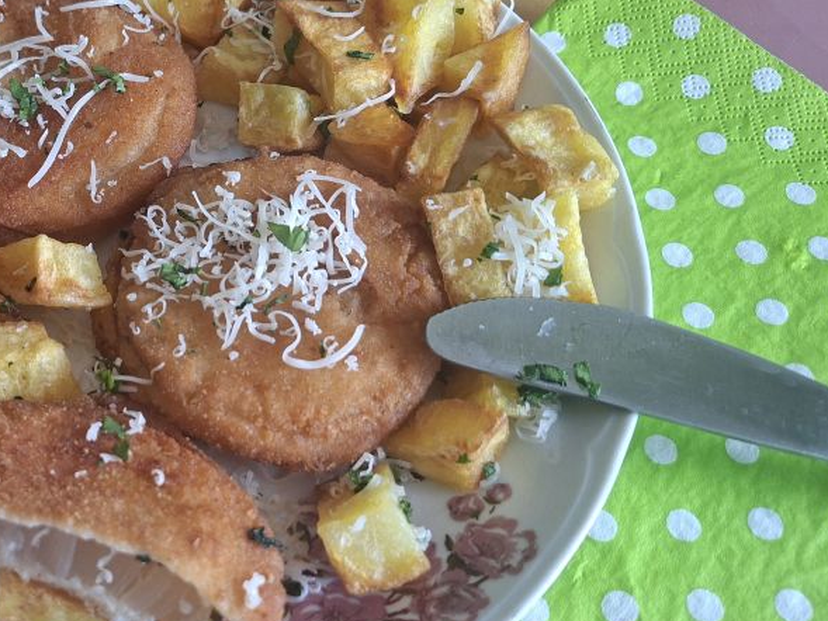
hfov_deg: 43.6
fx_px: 957
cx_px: 118
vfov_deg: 36.0
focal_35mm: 40
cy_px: 303
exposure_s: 1/50
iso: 160
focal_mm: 5.54
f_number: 1.8
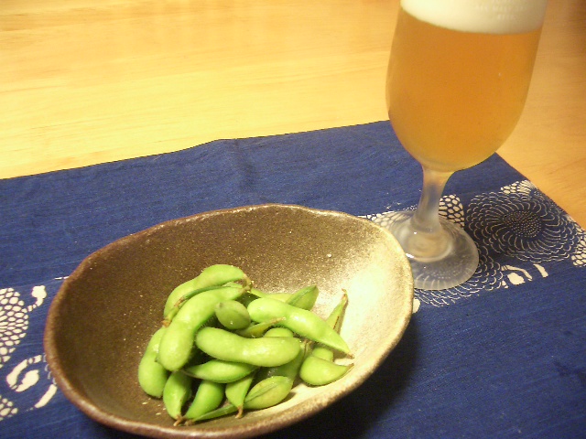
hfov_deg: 52.6
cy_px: 220
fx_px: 593
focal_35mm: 35
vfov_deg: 40.7
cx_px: 293
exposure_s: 1/10
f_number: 2.6
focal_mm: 5.8
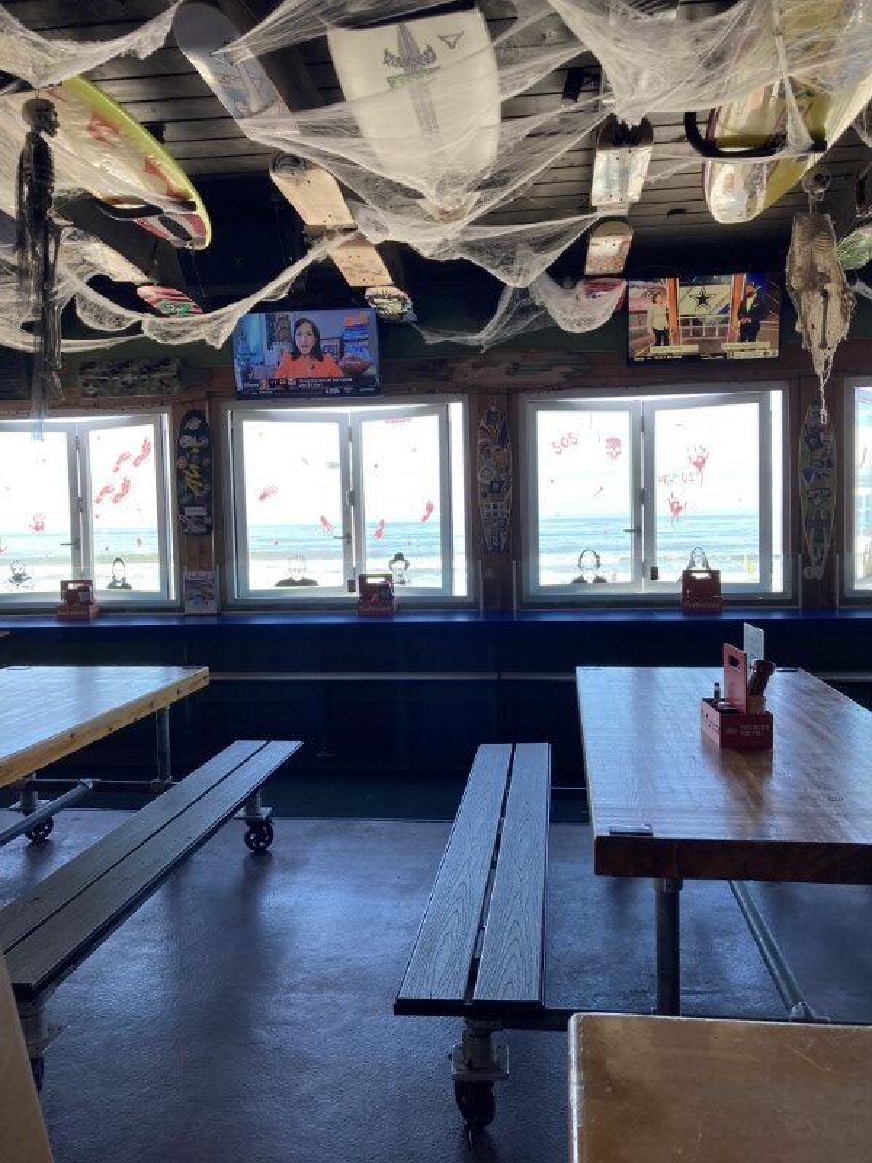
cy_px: 582
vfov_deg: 63.4
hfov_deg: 49.7
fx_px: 940
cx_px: 436
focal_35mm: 28
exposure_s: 1/121
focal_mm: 3.99
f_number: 1.8
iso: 25
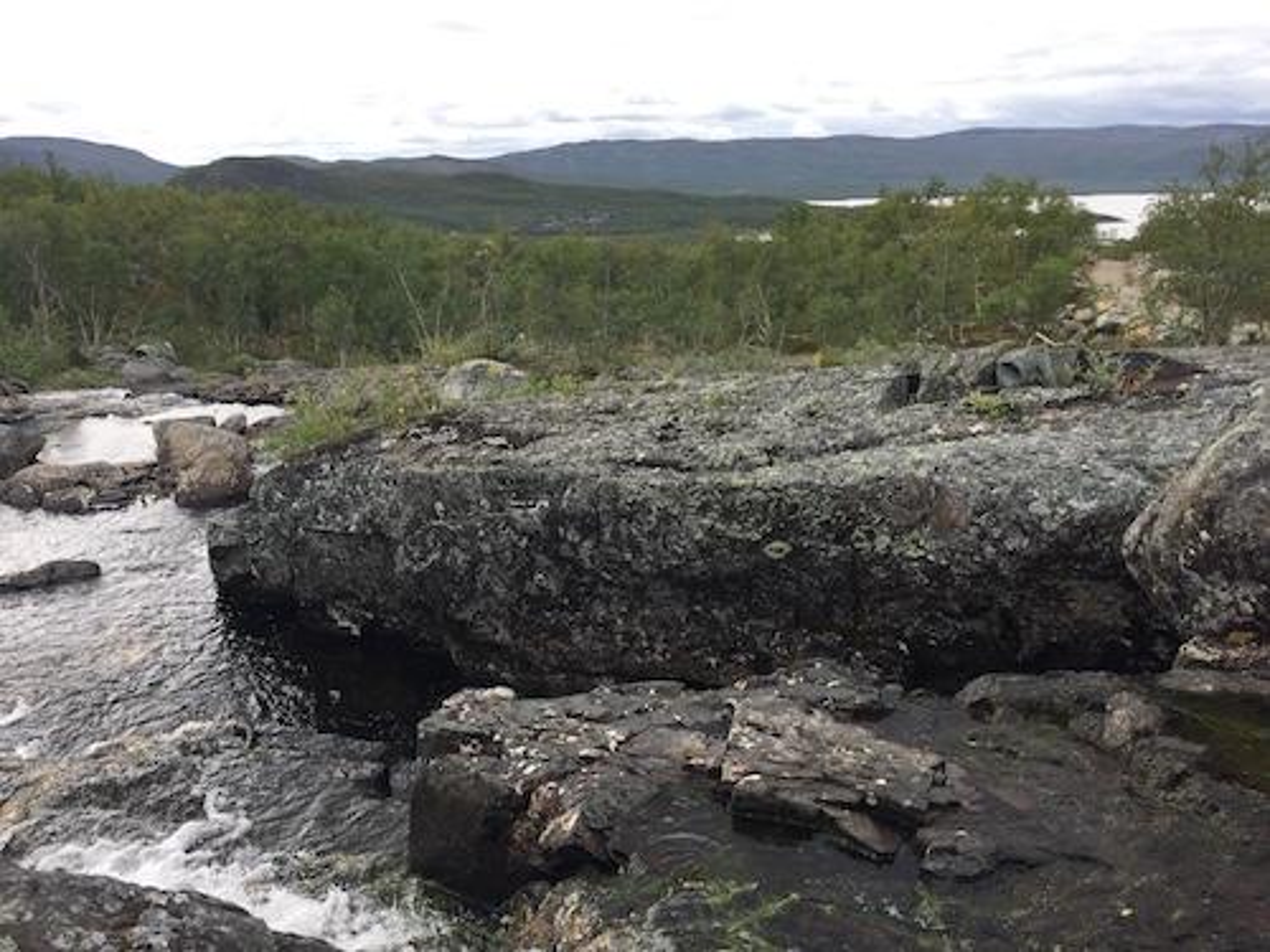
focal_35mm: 29
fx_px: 1064
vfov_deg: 48.2
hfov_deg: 61.7
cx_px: 635
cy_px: 476
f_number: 2.2
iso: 32
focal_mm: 4.15
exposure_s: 1/682
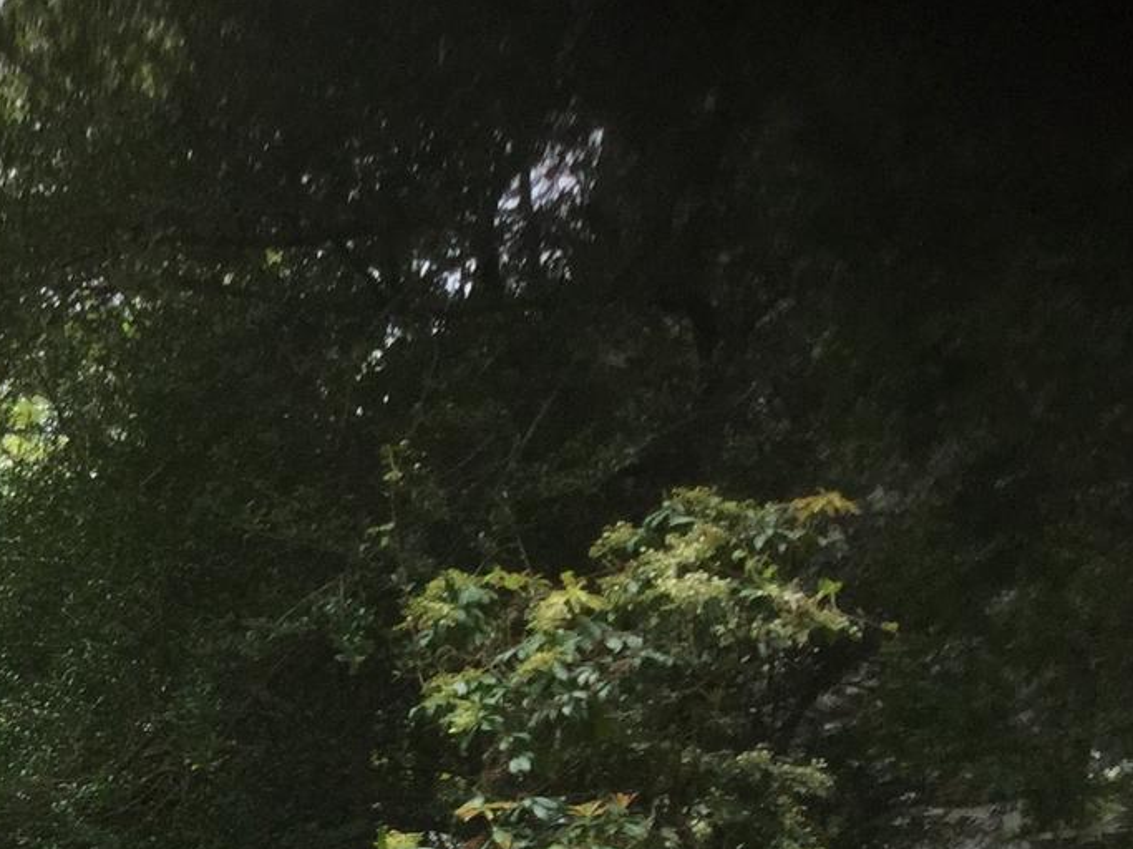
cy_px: 1161
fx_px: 3043
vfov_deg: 15.0
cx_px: -551
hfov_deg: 18.7
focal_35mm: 93
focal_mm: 3.3
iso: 25
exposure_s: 1/170
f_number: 2.4
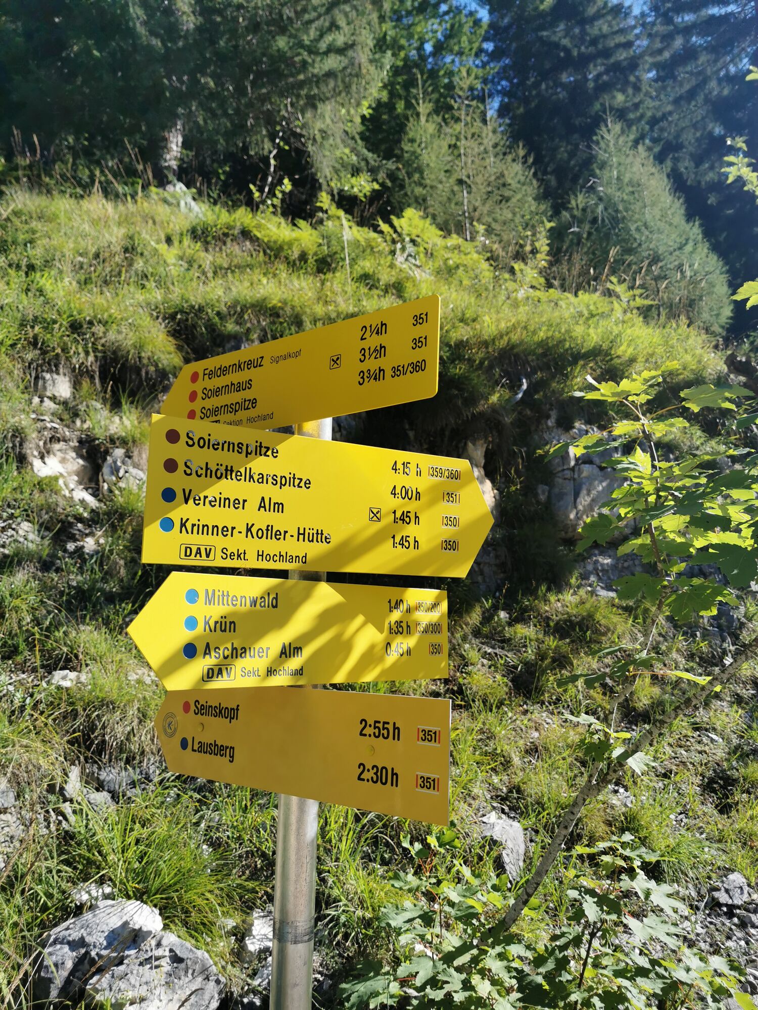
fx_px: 788
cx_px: 379
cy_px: 505
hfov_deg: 51.4
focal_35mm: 27
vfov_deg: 65.3
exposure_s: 1/2653
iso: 50
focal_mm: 5.56
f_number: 1.6
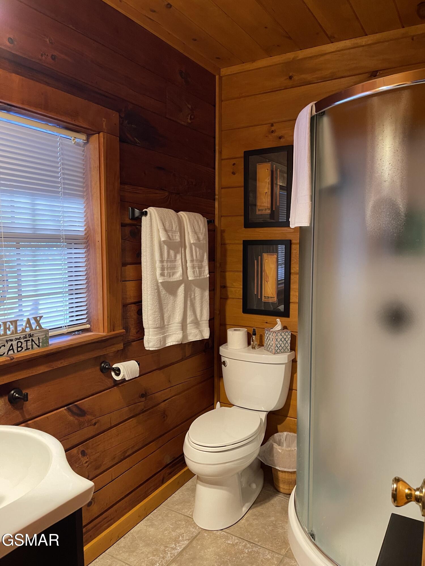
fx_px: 409
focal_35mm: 25
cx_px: 212
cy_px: 283
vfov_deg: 69.4
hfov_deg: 54.9
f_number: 1.6
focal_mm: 5.1
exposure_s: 1/40
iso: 400
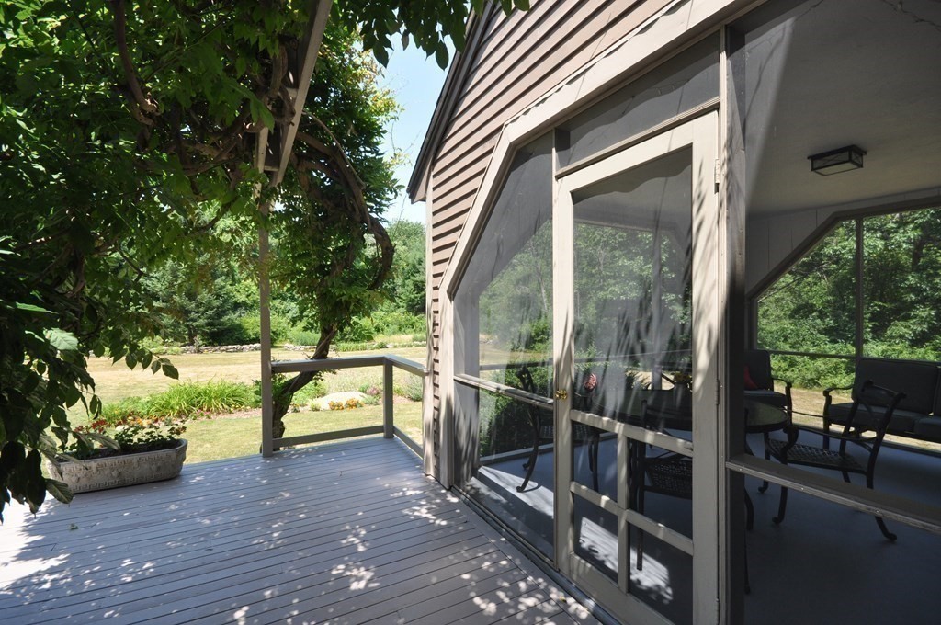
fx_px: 392
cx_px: 470
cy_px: 312
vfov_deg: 77.2
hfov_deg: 100.5
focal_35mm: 15
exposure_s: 1/200
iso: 400
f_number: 9
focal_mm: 10
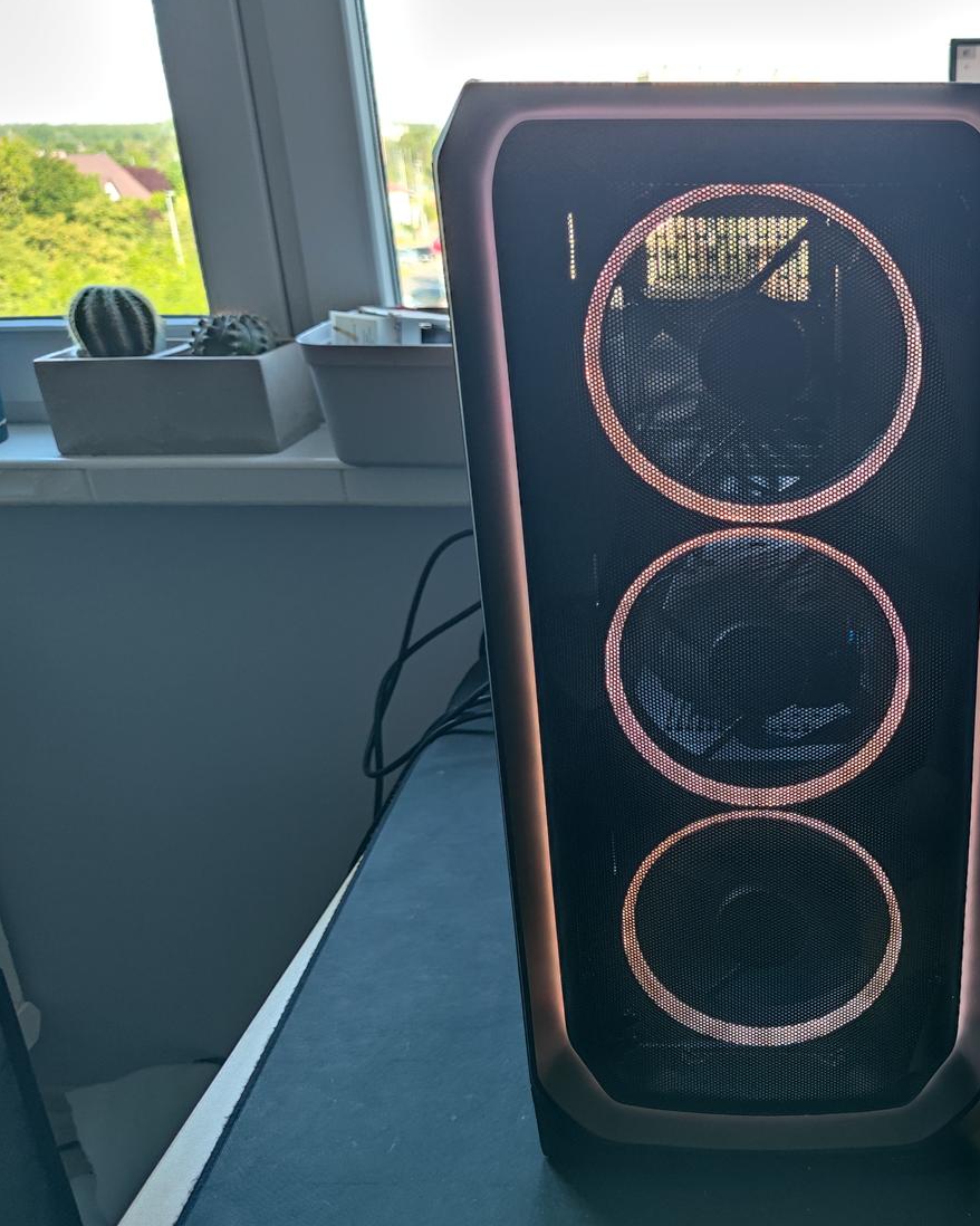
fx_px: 1160
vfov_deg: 55.7
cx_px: 818
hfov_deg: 43.1
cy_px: 621
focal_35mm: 32
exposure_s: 1/25
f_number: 1.85
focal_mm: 6.78
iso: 400
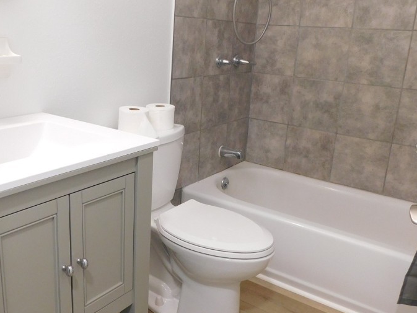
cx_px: 157
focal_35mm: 35
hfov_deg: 52.1
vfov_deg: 40.7
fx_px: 422
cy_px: 148
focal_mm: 4
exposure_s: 1/30
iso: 250
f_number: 3
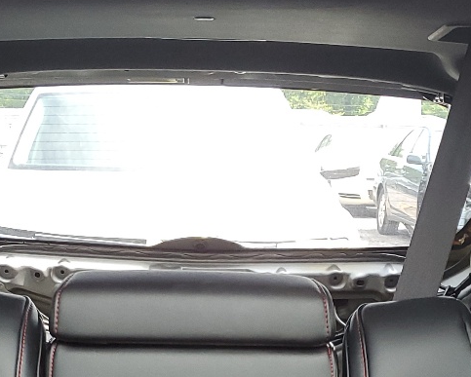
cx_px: 177
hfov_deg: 22.7
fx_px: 1172
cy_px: 480
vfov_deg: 17.3
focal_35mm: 84
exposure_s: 1/60.2
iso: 69
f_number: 1.5
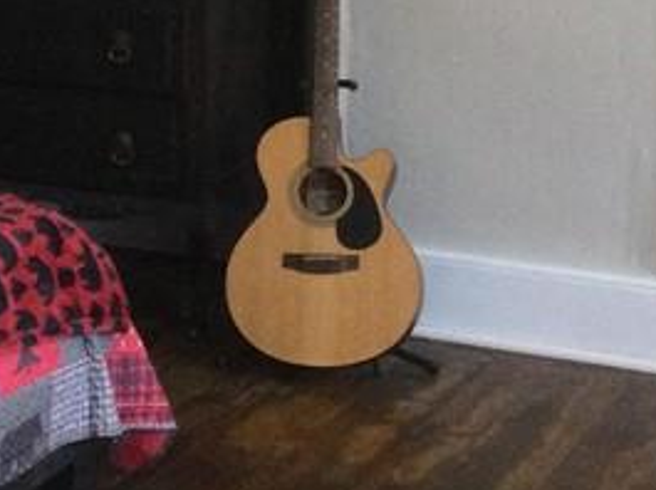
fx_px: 2271
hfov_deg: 16.3
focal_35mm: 120
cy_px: 69
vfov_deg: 12.2
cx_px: 97
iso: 160
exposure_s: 1/30
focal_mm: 3.3
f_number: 2.4
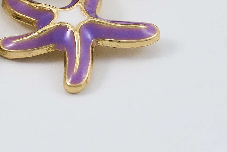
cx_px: 7
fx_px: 4175
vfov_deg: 2.1
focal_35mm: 662
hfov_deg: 3.1
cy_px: -137
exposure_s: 1/160
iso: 200
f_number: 5.6
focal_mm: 105
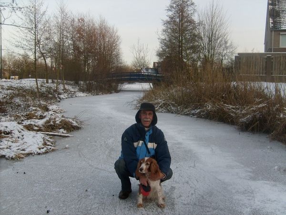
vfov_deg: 40.7
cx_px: 143
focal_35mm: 35
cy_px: 108
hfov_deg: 52.6
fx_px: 289
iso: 80
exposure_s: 1/350
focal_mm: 5.8
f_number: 2.8
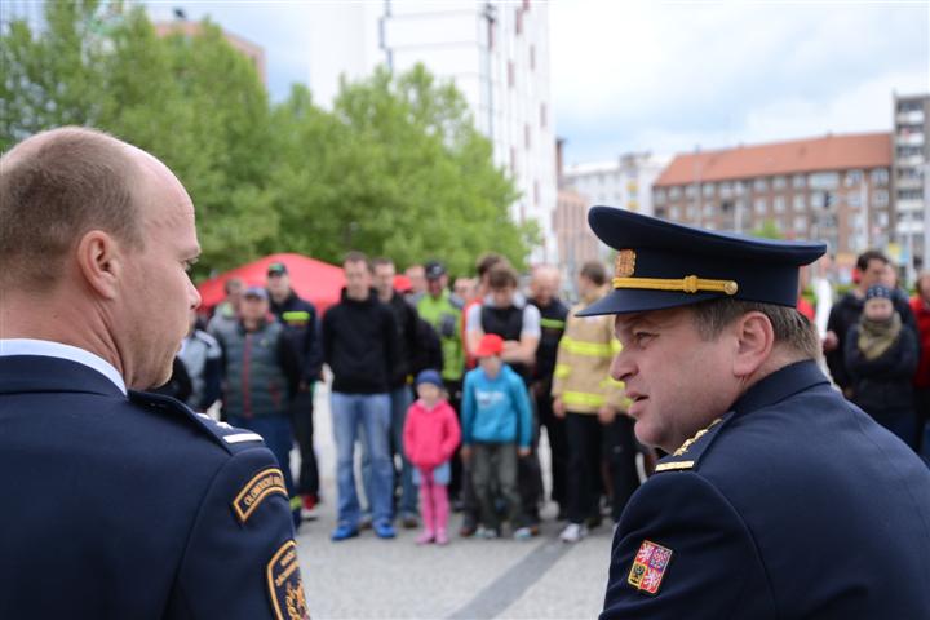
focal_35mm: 68
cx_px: 465
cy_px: 310
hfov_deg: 29.9
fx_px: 1744
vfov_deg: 20.2
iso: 100
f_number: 5
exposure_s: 1/125
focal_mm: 45
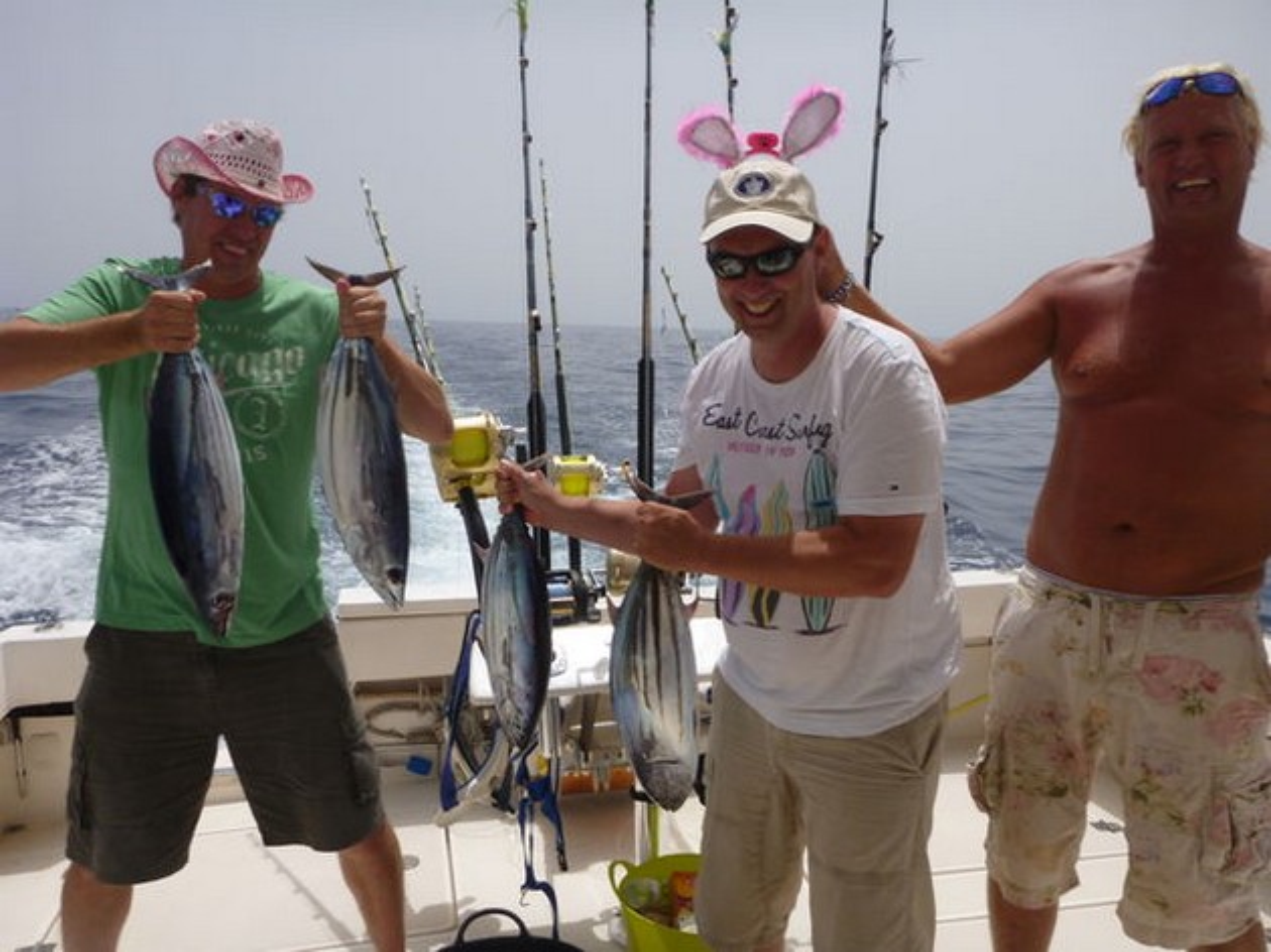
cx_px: 636
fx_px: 1028
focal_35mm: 28
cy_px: 476
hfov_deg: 63.5
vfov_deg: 49.7
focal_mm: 4.9
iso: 100
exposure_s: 1/200
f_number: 10
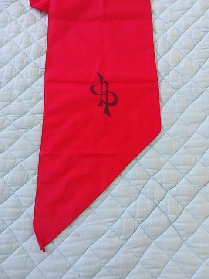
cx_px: 104
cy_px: 140
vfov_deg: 67.3
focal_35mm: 26
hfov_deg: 53.1
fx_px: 209
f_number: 2
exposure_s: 1/50
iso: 80
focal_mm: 3.08
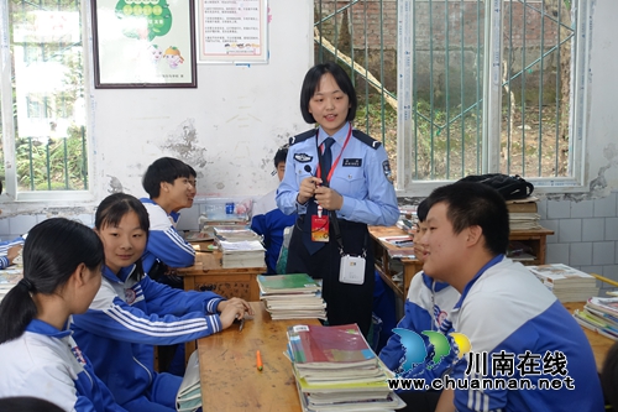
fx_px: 738
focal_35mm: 43
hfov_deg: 45.4
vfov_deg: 31.2
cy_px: 206
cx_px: 309
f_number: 2.8
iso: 640
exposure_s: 1/80
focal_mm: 15.94
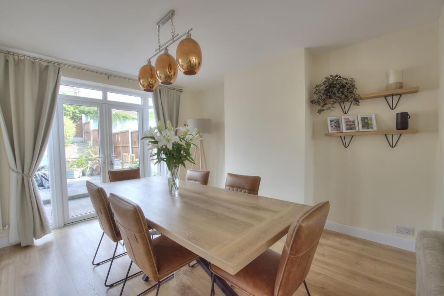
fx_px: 185
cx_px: 222
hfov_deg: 100.4
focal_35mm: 15
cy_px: 148
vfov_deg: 77.3
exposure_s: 1/30
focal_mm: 10
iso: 400
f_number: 8
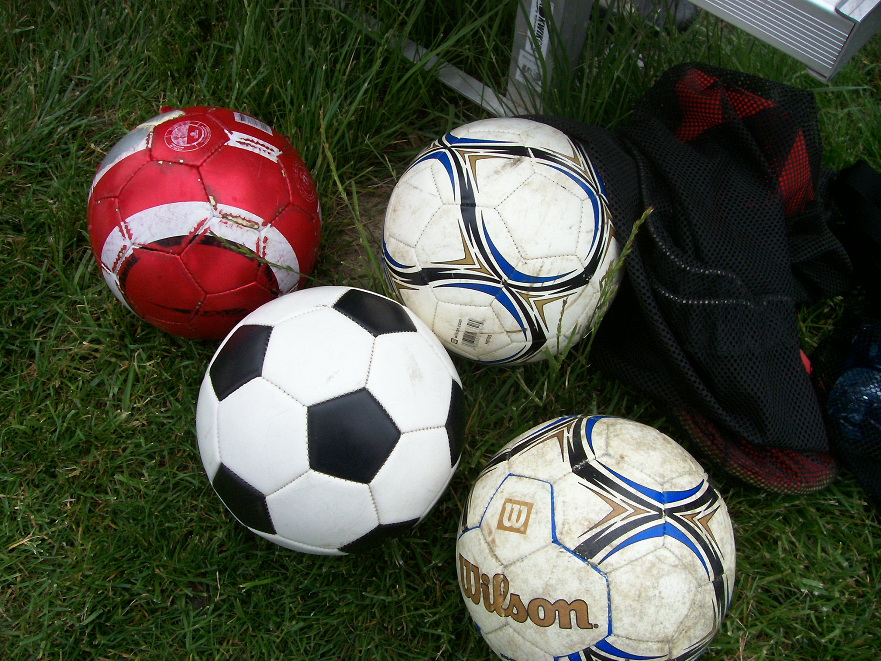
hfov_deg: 54.0
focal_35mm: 34
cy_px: 330
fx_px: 865
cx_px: 440
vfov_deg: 41.8
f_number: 2.7
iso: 80
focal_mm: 5.6
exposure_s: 1/596
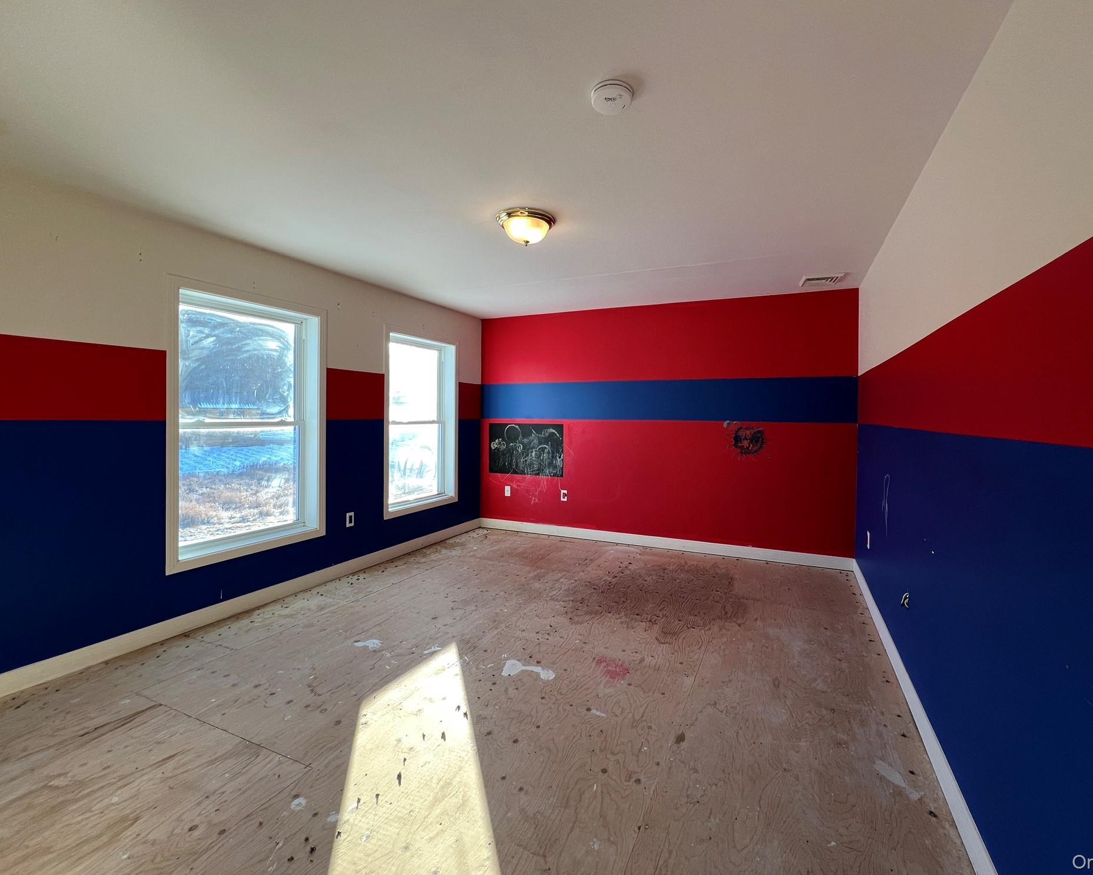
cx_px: 589
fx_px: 453
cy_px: 424
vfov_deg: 88.0
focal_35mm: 14
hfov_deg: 100.5
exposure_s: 1/120
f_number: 1.8
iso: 64
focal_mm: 1.57
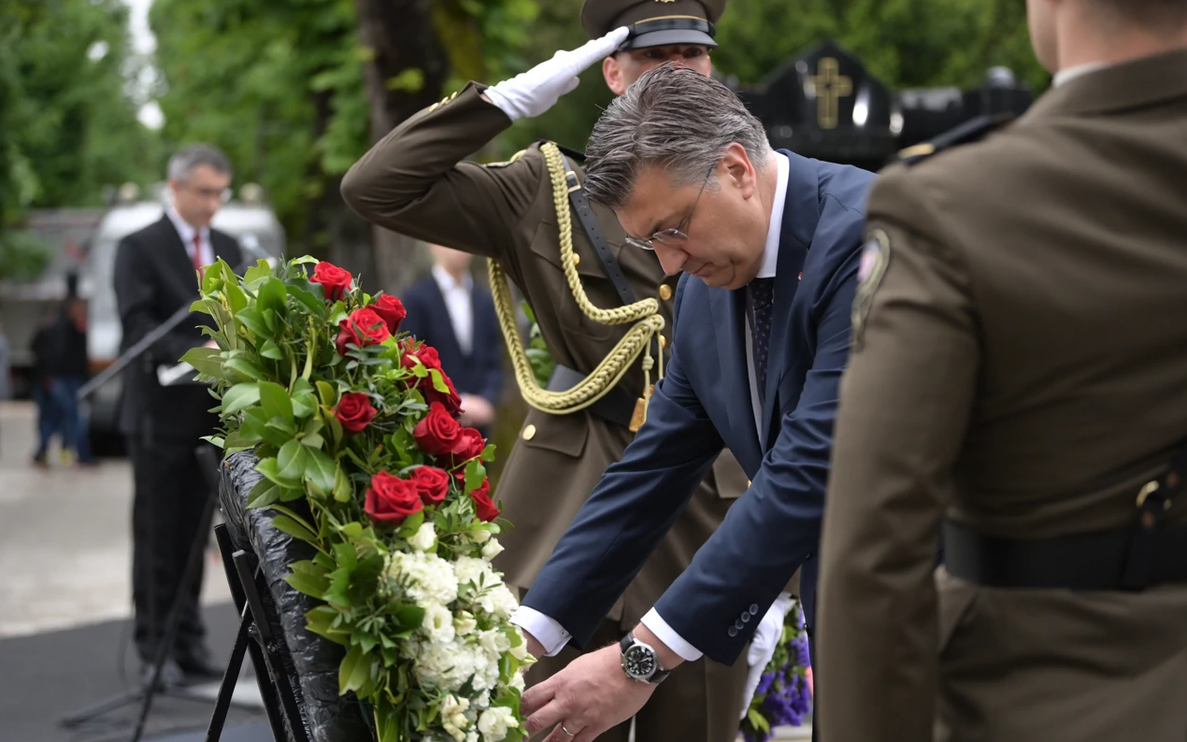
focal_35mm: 77
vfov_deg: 16.9
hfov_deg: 26.8
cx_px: 596
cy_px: 386
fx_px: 2491
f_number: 2.8
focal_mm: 75
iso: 640
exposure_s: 1/3200
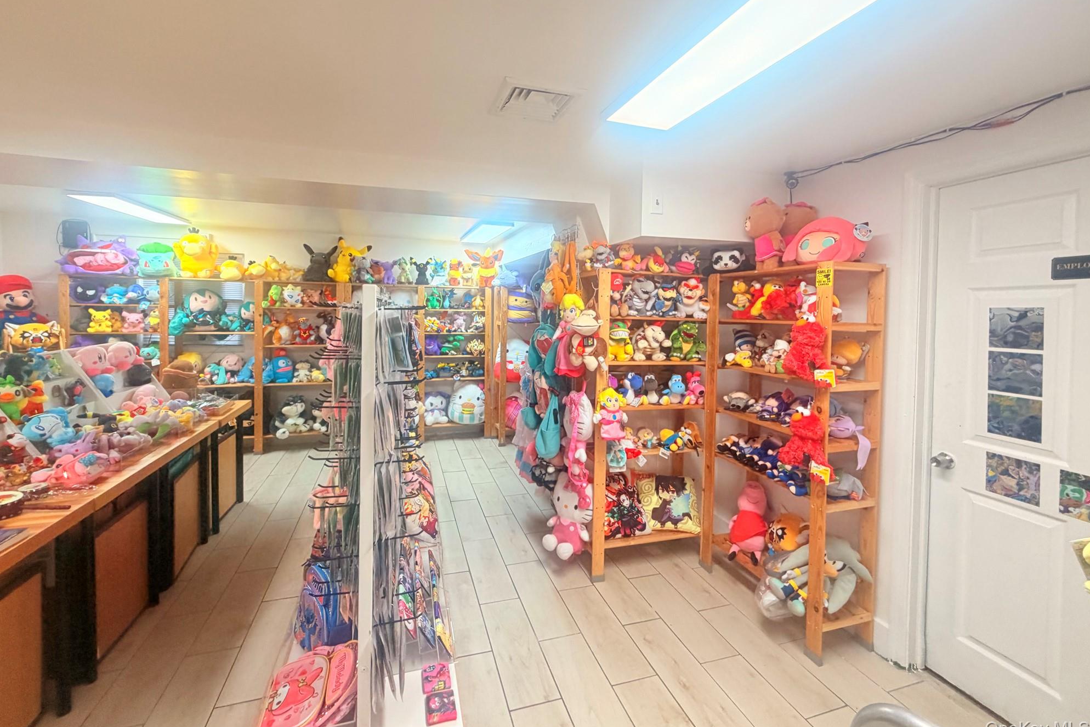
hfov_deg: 100.4
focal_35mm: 15
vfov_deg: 77.0
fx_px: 454
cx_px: 535
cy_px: 320
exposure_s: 1/60
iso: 200
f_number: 2.2
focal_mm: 2.22
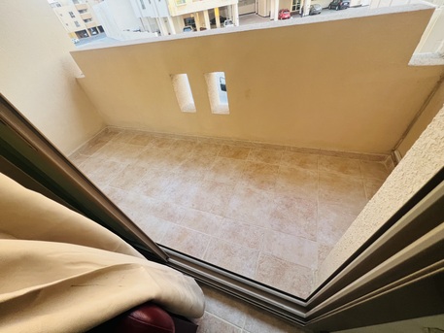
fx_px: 167
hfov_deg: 106.2
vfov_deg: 89.9
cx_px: 222
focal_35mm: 13
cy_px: 166
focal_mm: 1.57
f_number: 1.8
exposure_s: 1/99
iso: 160
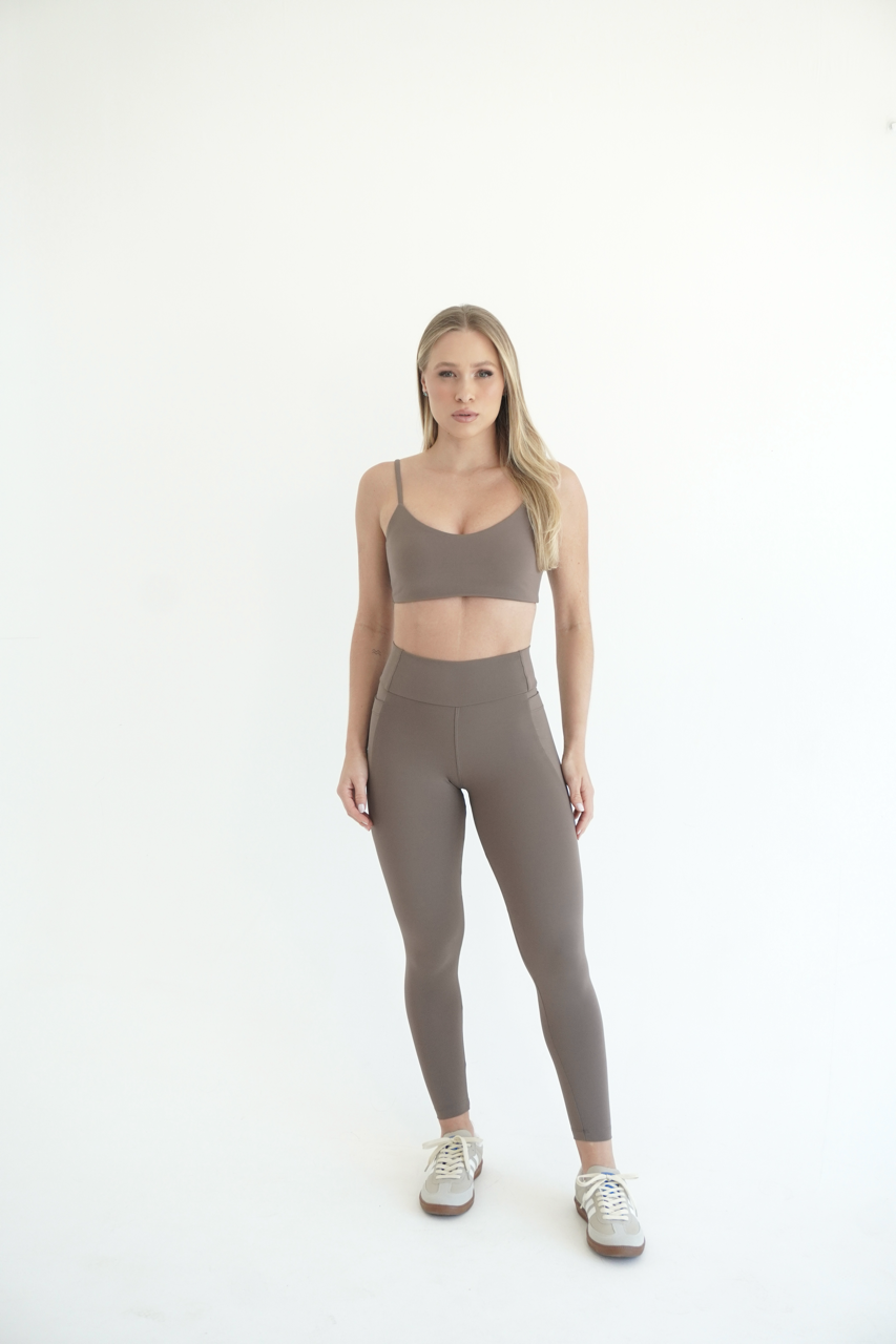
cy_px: 672
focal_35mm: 44
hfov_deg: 30.8
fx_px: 1624
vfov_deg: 45.0
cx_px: 448
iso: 640
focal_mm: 29
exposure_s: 1/160
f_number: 5.6
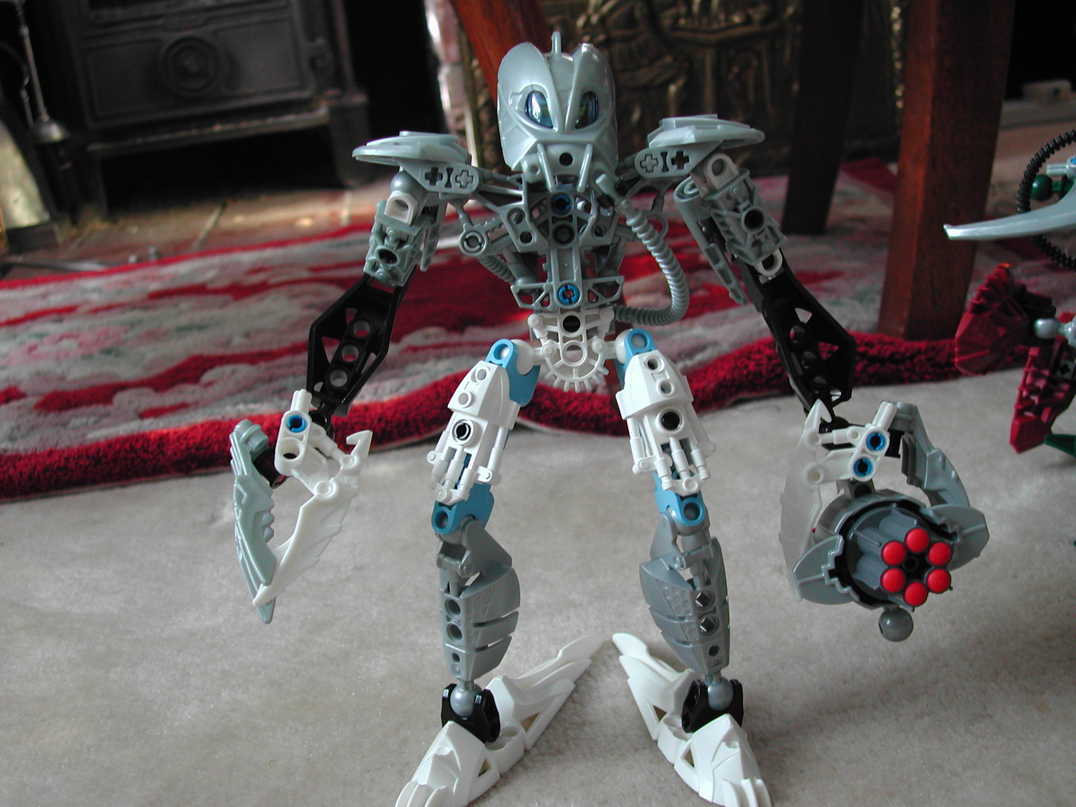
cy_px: 404
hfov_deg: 44.8
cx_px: 538
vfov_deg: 34.3
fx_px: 1306
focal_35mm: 42
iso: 100
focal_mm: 9
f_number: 2.9
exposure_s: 1/30.8
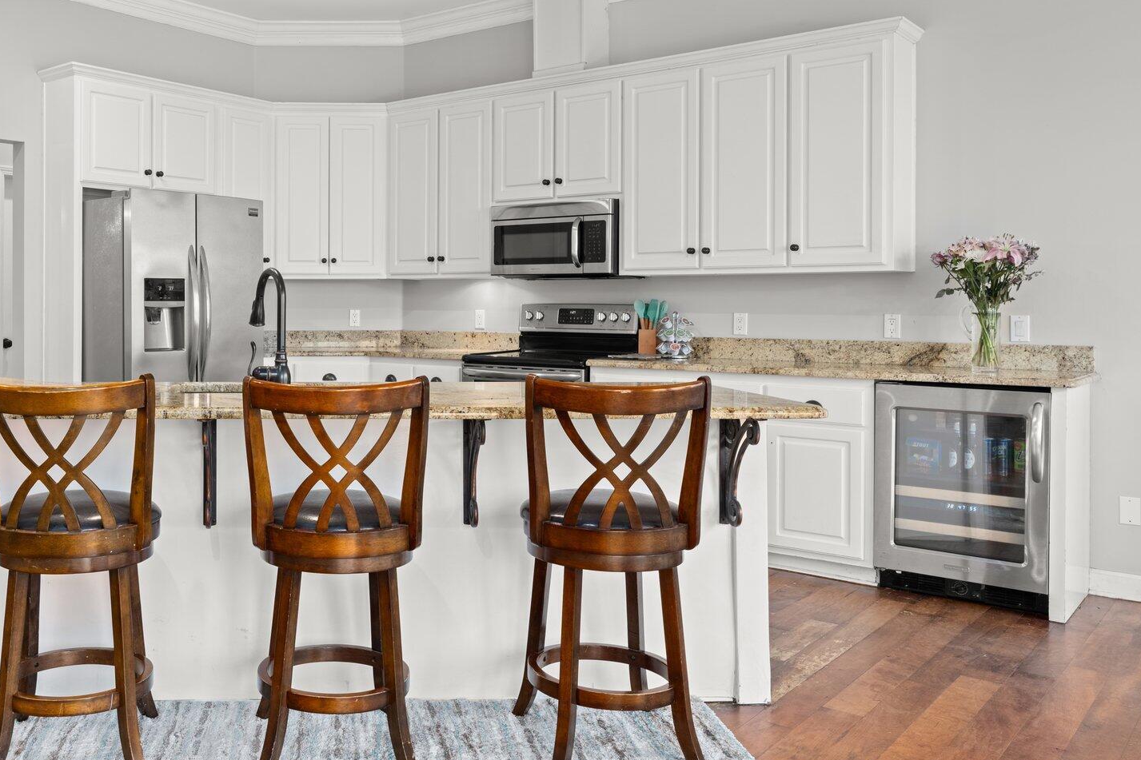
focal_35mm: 33
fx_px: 1046
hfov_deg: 55.3
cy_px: 320
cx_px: 328
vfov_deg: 39.9
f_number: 9
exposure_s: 1.3
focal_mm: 23
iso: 500
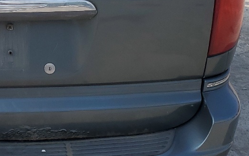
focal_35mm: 84
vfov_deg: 15.1
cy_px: -20
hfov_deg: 23.4
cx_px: -15
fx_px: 570
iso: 50
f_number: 1.5
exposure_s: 1/2000
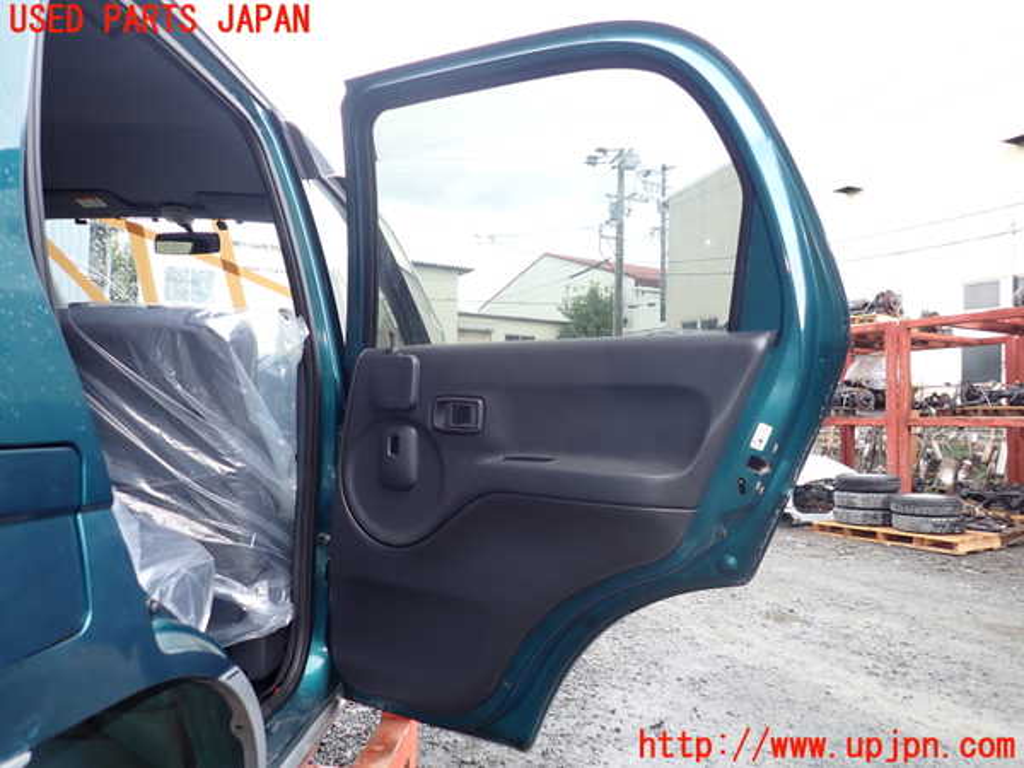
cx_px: 512
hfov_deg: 69.4
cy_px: 384
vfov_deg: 54.9
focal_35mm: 25
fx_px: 740
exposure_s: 1/125
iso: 125
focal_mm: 4.5
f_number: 2
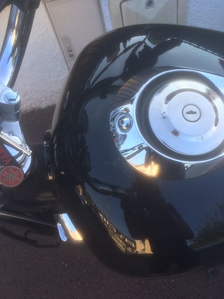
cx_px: 112
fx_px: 250
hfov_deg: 48.2
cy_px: 150
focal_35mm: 29
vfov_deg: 61.7
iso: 25
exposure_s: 1/130
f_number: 2.2
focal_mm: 4.15
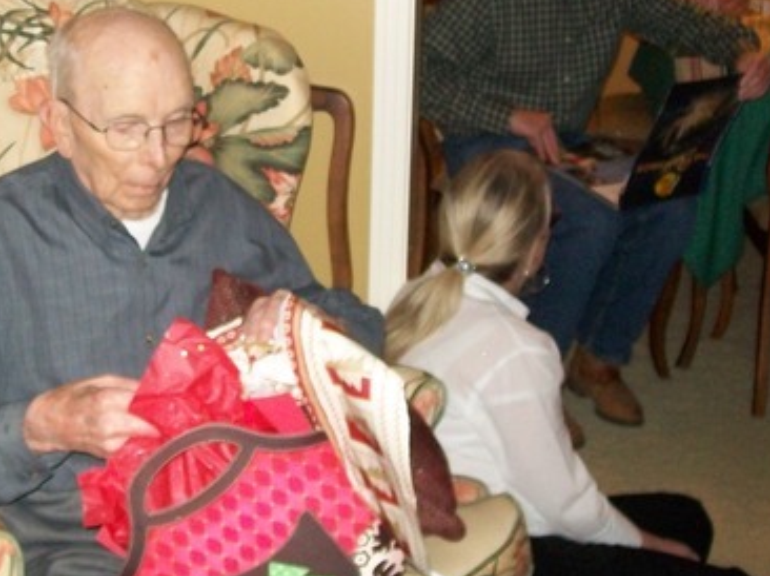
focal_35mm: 63
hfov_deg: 30.2
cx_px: 191
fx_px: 1400
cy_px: 221
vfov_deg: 23.2
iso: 160
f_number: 2.7
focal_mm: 6
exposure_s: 1/60
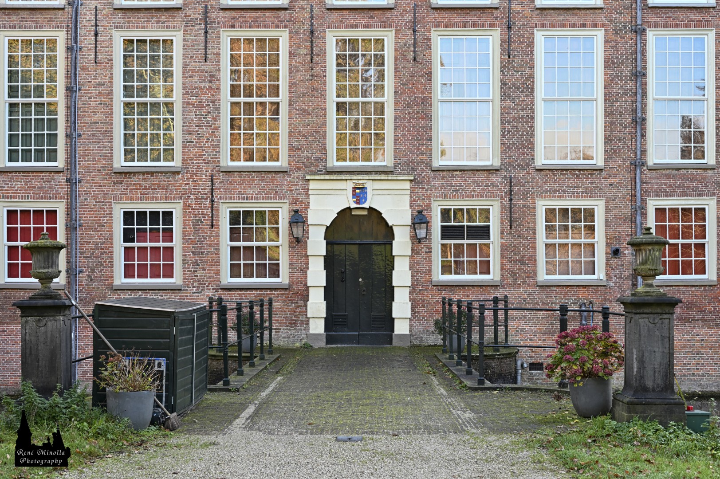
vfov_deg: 28.0
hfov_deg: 41.1
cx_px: 360
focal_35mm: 48
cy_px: 240
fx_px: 959
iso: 200
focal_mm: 48
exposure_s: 1/80
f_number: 4.5
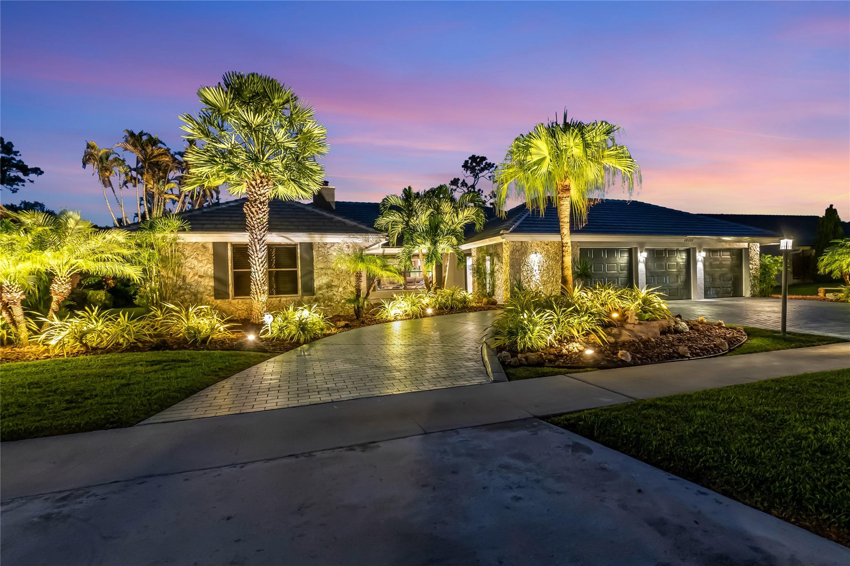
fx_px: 354
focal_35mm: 15
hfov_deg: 100.4
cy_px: 283
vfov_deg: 77.2
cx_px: 425
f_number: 8
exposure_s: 1.6
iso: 640
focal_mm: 10
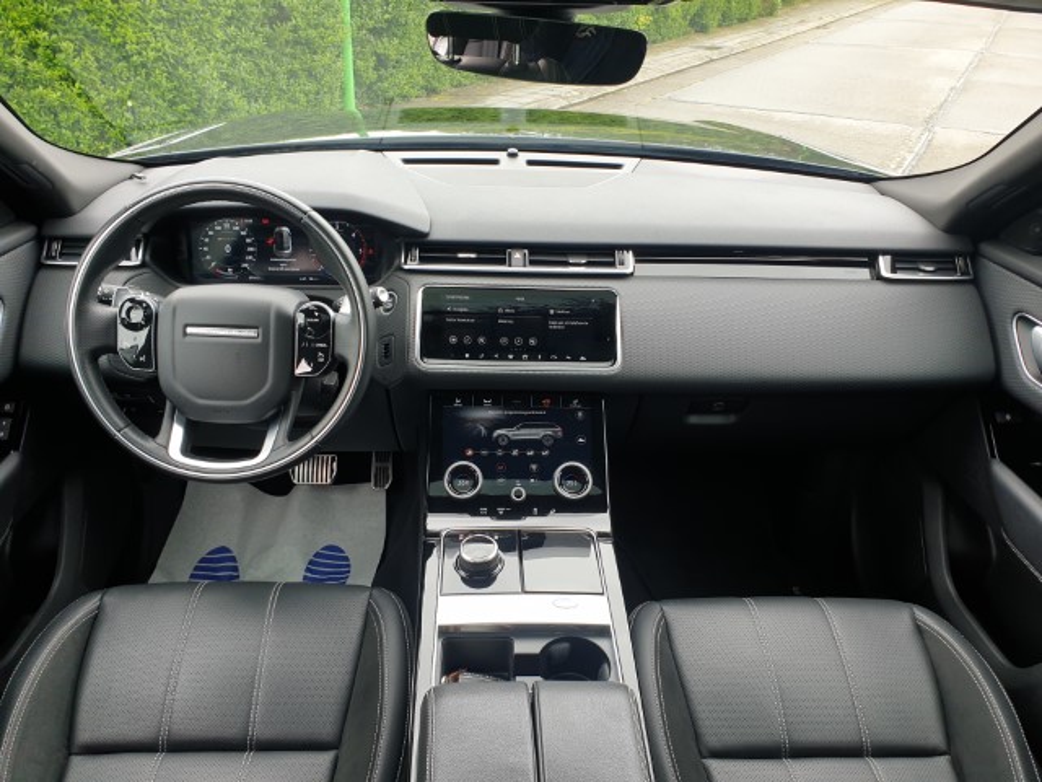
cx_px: 521
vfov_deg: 53.1
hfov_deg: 67.3
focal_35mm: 26
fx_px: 783
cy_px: 391
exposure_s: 1/105
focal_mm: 4.3
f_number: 2.4
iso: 50
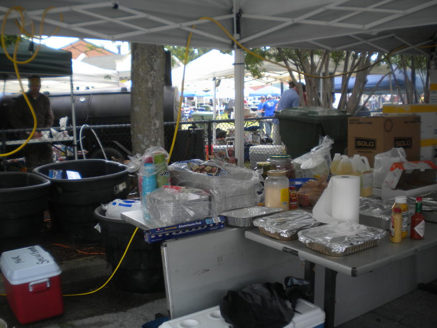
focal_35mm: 35
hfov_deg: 52.6
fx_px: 442
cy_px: 164
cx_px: 218
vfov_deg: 40.7
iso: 80
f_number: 3.1
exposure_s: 1/203
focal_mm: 6.3
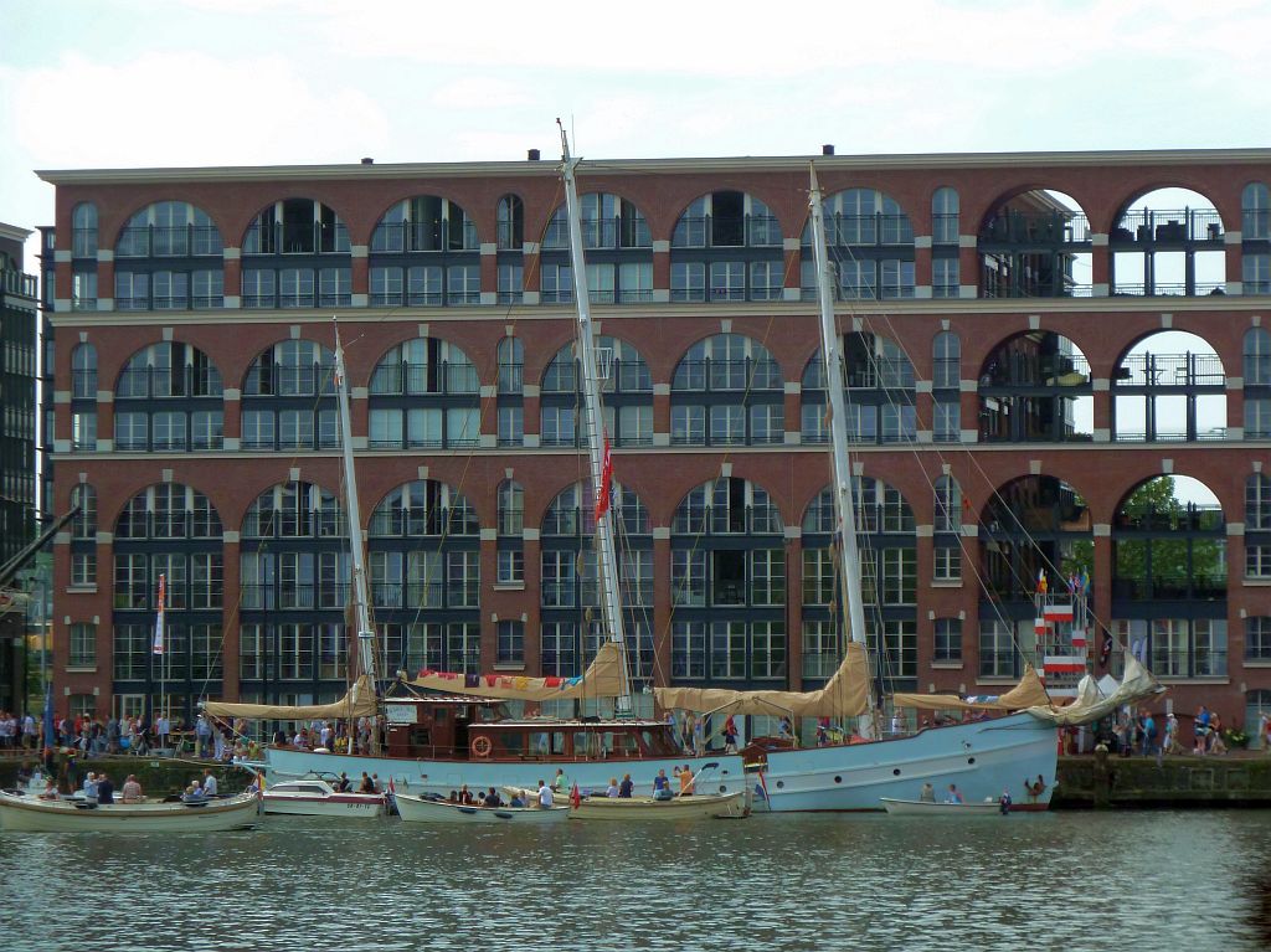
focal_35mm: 158
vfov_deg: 9.4
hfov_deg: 12.5
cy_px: 476
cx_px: 636
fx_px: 5799
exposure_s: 1/500
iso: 160
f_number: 4.5
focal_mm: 25.9
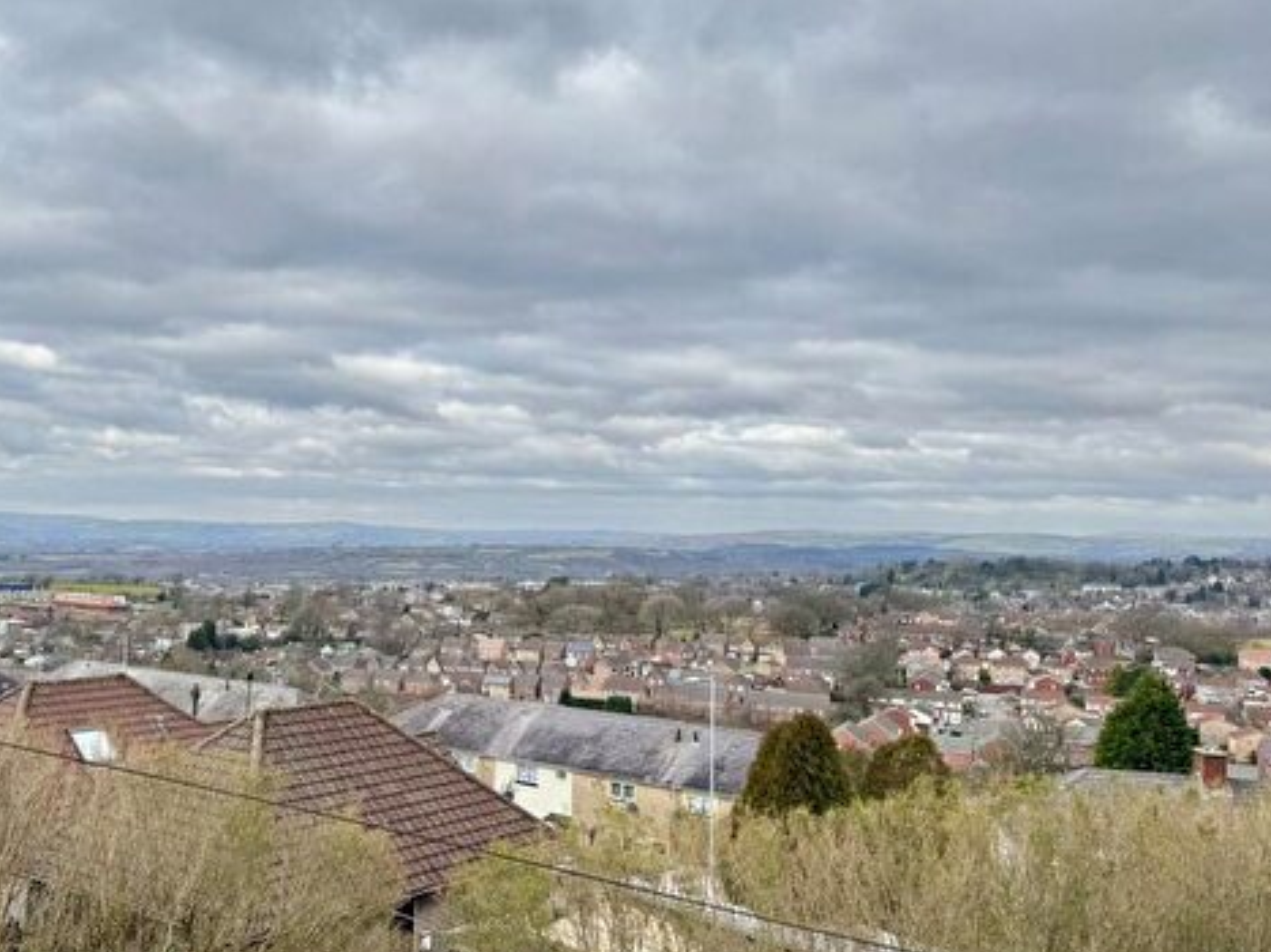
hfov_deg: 50.4
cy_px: 486
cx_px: 414
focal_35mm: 36
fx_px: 1321
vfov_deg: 39.6
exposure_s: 1/900
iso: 80
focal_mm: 6.76
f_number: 1.78
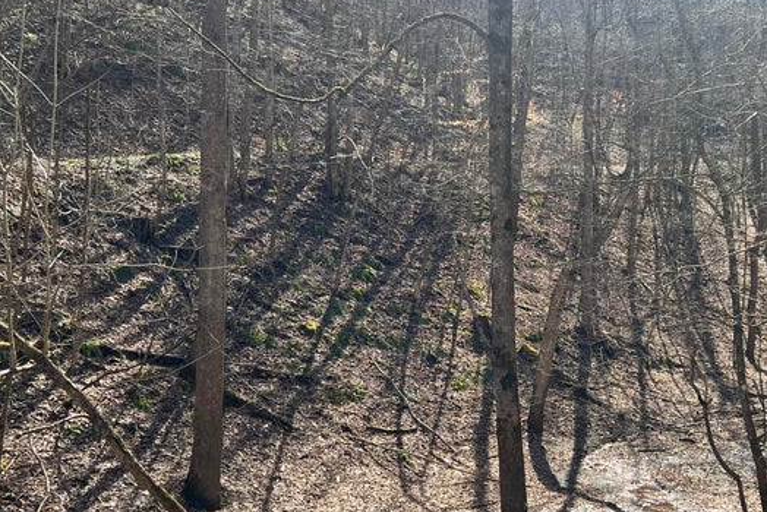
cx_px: 504
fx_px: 938
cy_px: 312
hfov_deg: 43.9
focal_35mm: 44
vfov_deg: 30.5
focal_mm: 5.7
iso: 50
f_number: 1.5
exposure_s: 1/820
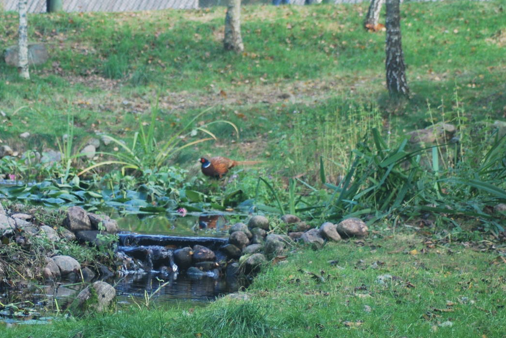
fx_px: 2265
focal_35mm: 161
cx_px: 221
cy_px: 162
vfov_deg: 8.5
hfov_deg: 12.7
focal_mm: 70
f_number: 4
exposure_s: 1/125
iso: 200
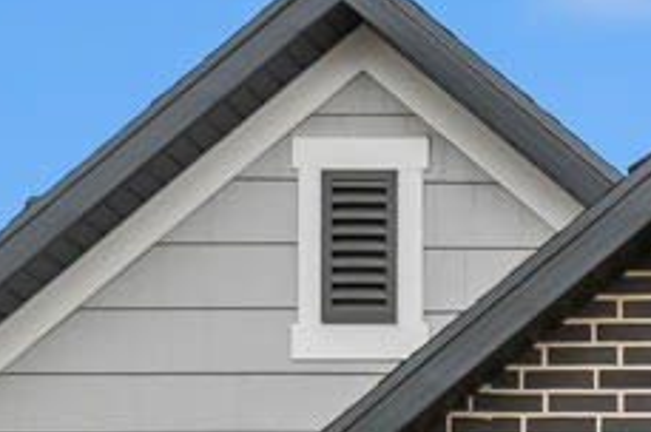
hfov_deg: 8.1
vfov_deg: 5.7
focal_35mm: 236
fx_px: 4262
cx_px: 1504
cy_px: 773
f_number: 8
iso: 320
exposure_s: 1/60
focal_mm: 30
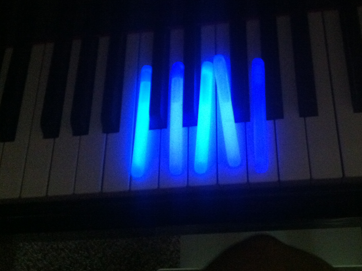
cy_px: 119
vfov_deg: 31.4
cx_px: 216
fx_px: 480
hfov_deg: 41.1
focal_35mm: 46
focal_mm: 3.85
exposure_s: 1/15
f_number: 2.8
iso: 1000
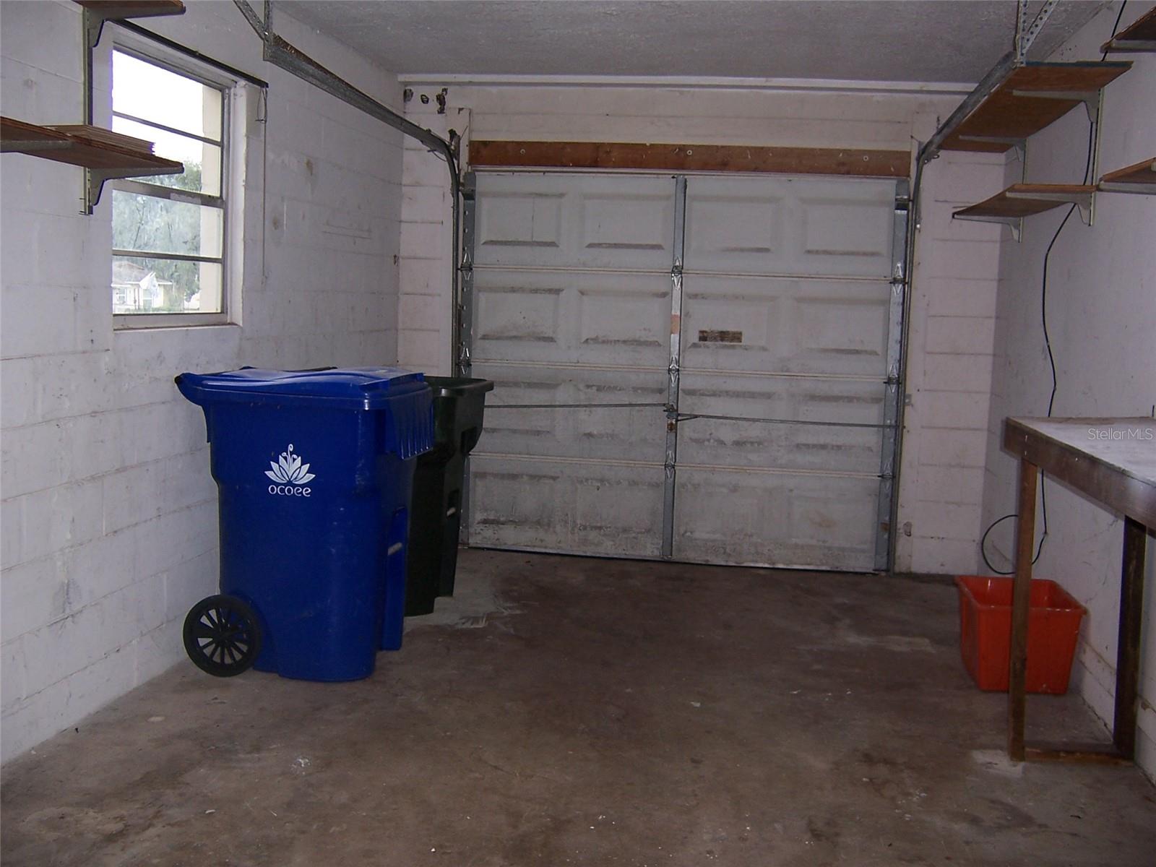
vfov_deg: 42.9
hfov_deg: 55.4
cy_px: 434
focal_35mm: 33
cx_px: 578
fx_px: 1102
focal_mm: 5.5
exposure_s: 1/60
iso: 80
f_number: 2.8
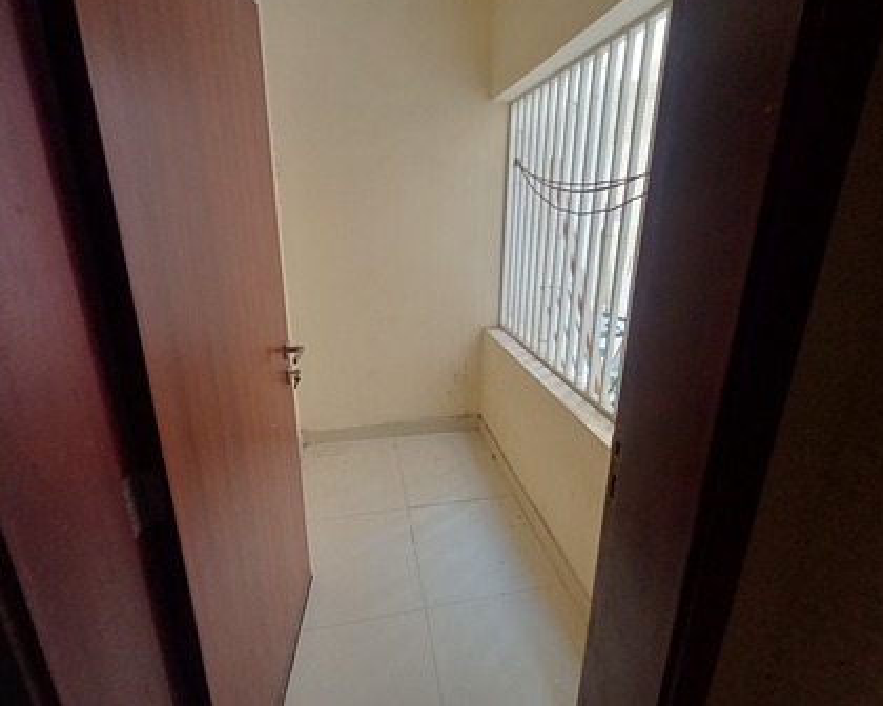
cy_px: 348
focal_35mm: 17
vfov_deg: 77.0
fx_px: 444
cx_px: 464
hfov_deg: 89.6
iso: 200
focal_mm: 1.64
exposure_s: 1/50
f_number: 2.2
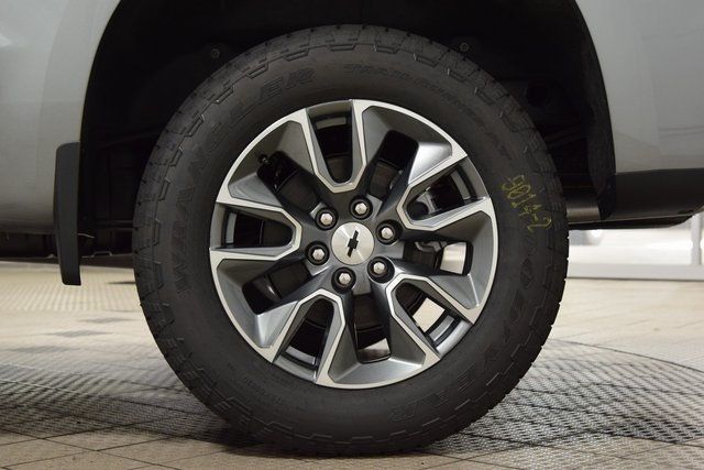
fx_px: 1291
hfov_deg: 30.5
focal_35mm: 66
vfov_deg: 20.6
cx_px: 352
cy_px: 235
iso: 1600
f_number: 5
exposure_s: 1/60
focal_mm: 44
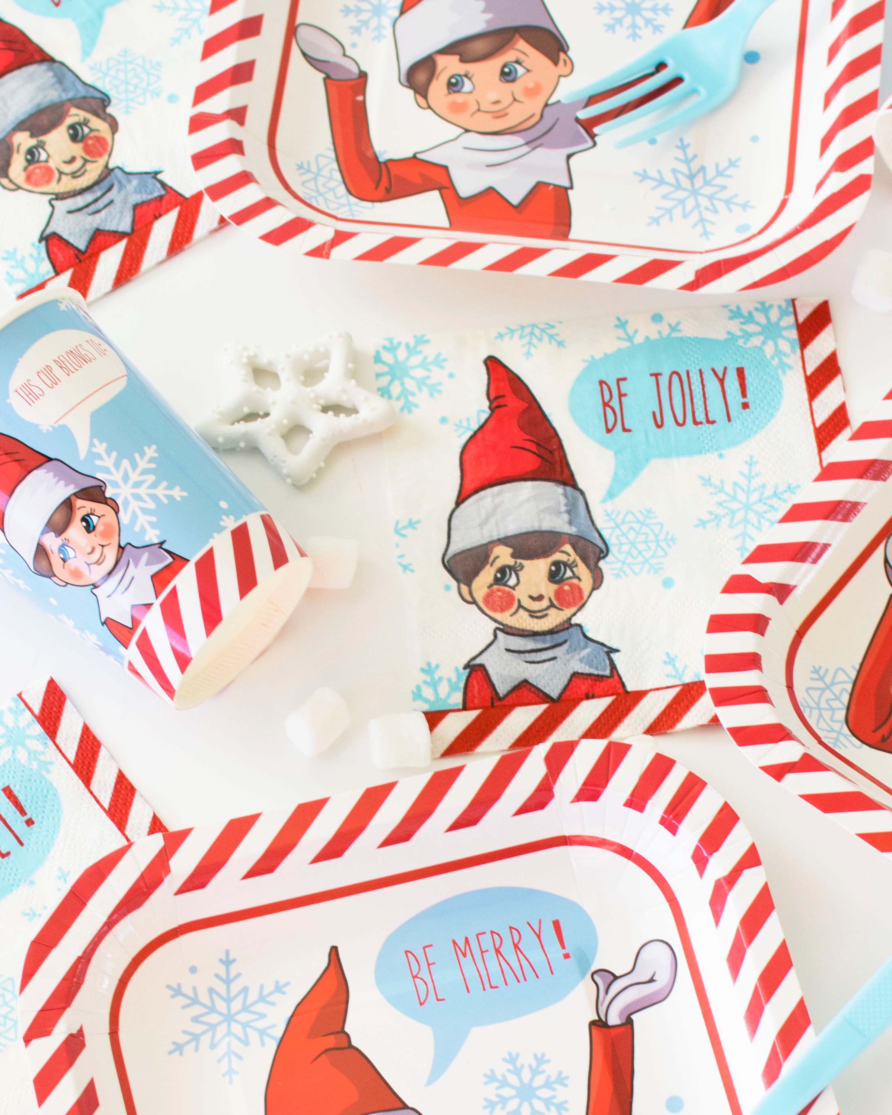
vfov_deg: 17.9
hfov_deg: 14.4
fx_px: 3531
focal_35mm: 107
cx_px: 466
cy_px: 808
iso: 200
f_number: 4.5
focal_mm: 35
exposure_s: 1/40
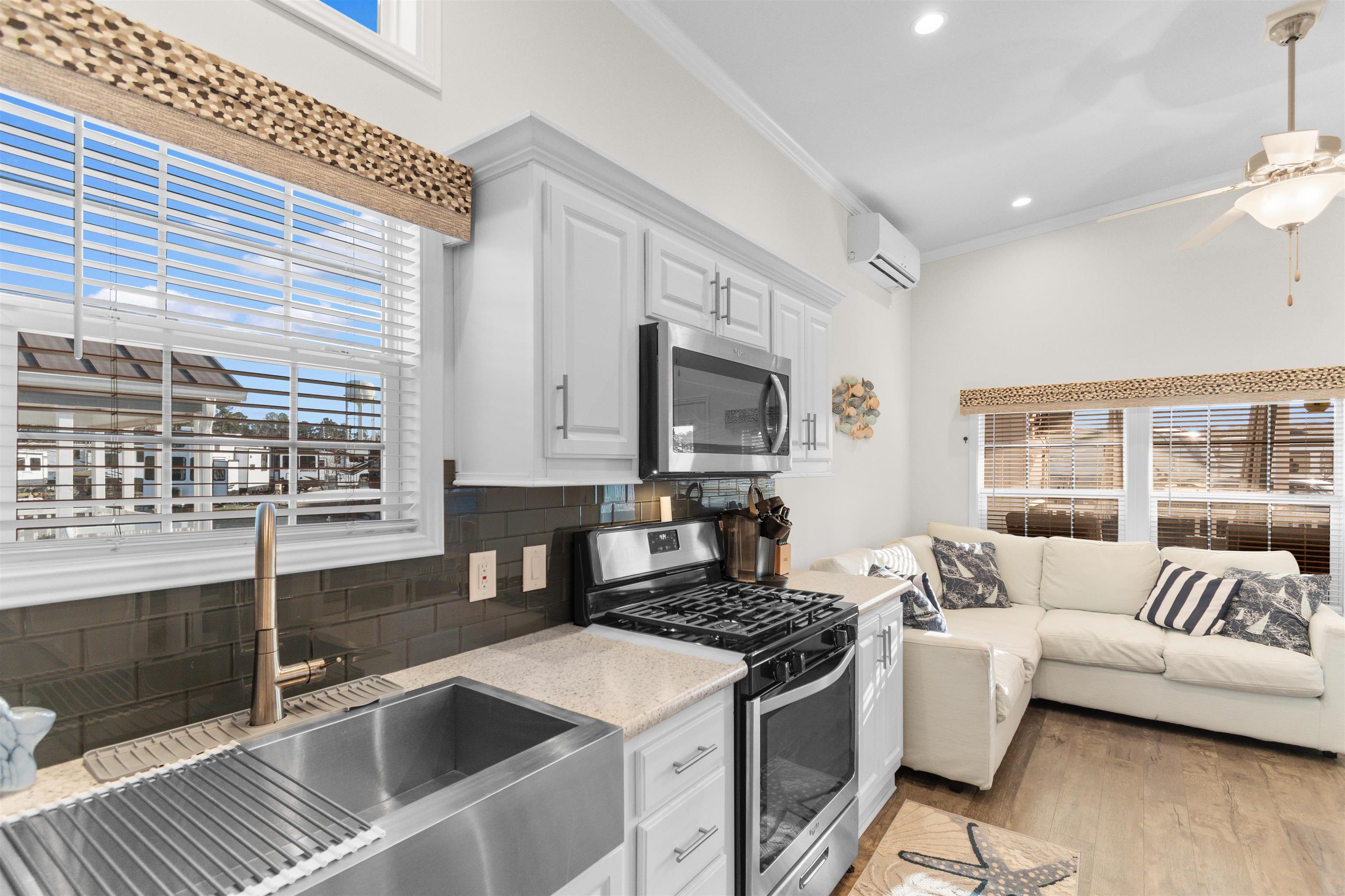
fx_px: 598
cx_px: 672
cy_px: 448
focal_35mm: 16
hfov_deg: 96.7
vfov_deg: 73.7
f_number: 4.8
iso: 100
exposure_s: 1
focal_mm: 11
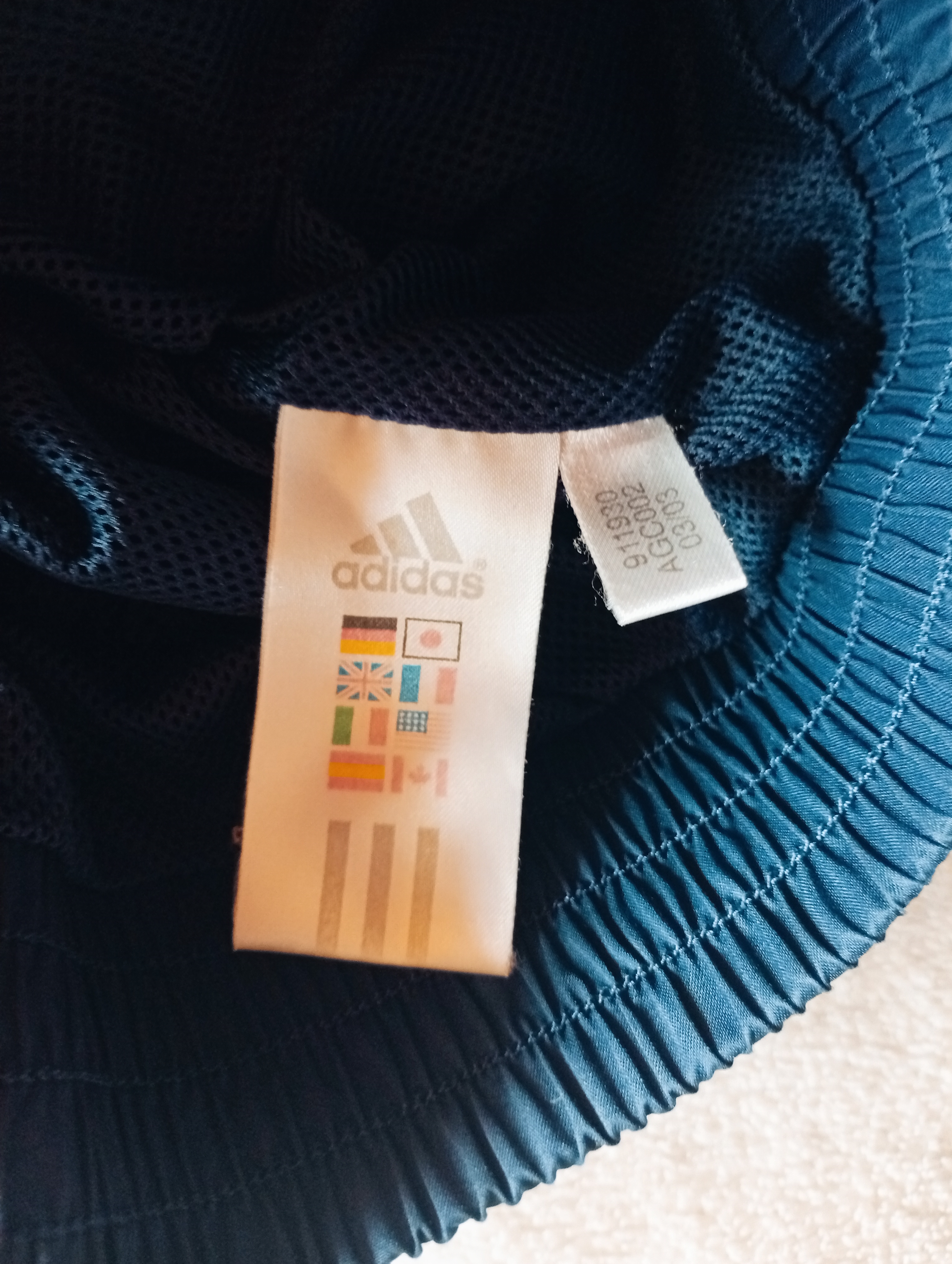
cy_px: 632
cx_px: 476
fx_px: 988
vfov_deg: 65.2
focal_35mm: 27
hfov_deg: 51.5
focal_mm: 3.84
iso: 351
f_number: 1.8
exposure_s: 1/33.3
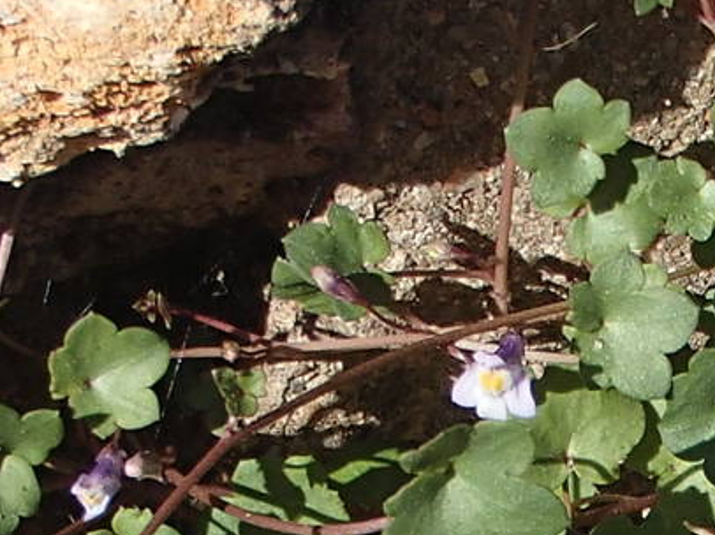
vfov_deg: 8.3
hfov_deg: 11.2
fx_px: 3613
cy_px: 757
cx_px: 733
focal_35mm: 175
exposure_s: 1/500
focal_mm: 6.64
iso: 100
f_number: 4.7
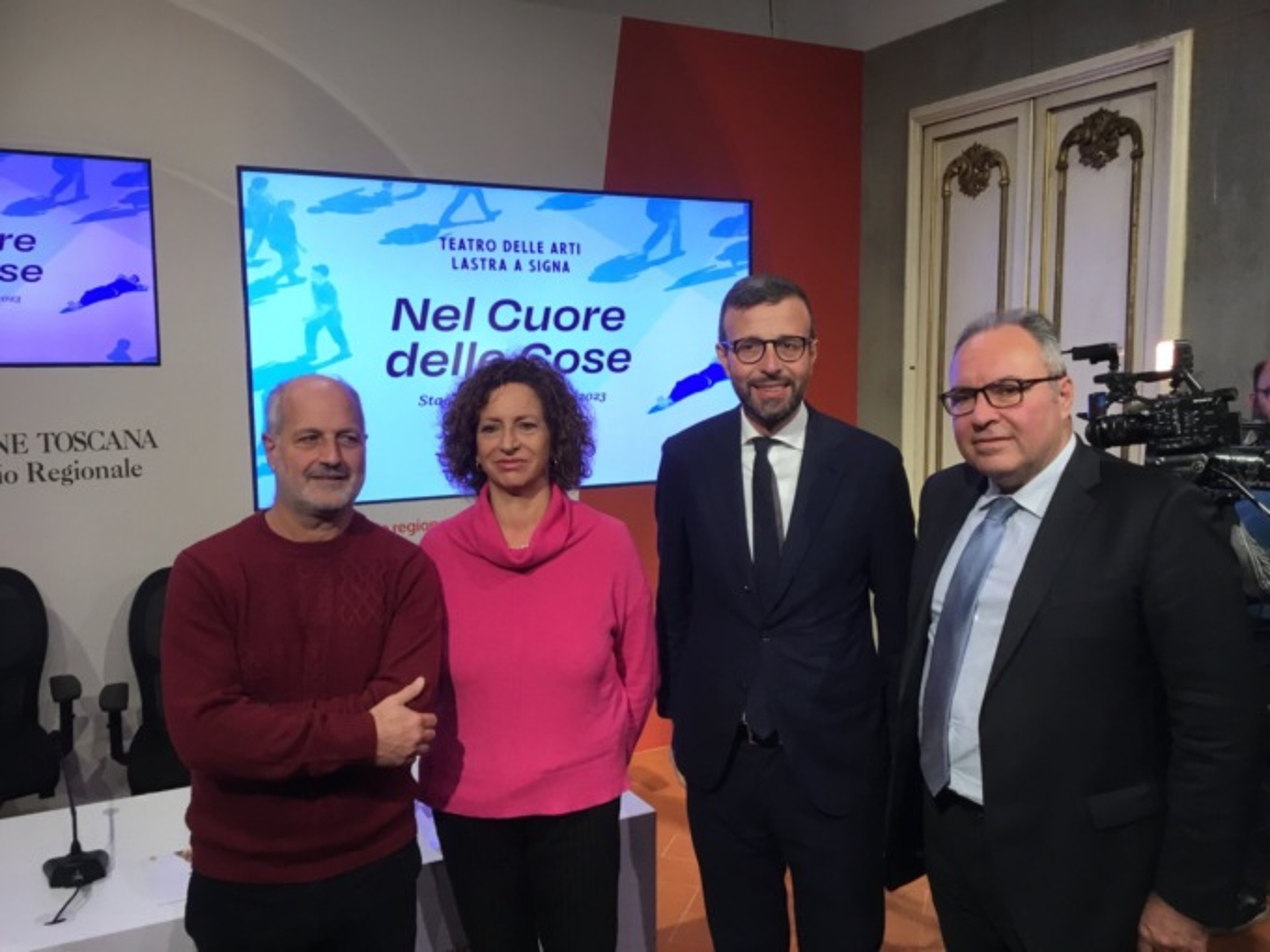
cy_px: 476
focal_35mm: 31
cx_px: 635
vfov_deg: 45.4
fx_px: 1137
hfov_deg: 58.4
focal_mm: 3.3
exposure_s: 1/33
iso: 40
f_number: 2.4
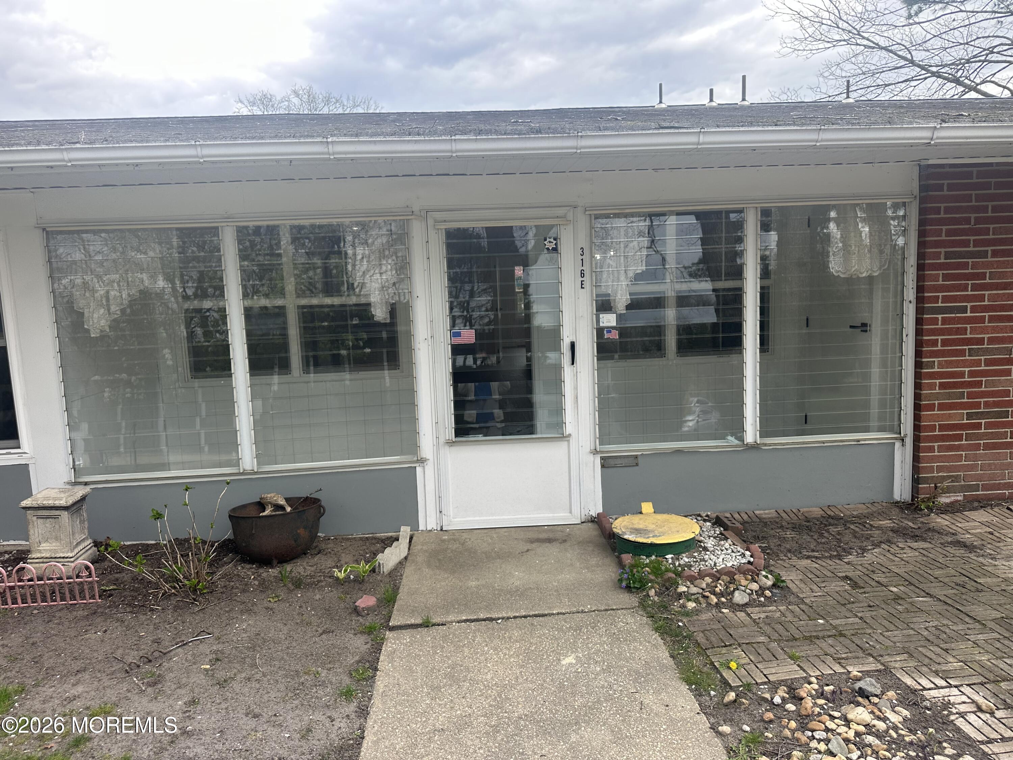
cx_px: 506
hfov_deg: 71.6
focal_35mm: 24
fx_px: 702
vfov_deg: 56.8
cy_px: 380
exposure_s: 1/484
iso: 80
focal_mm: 6.86
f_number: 1.78
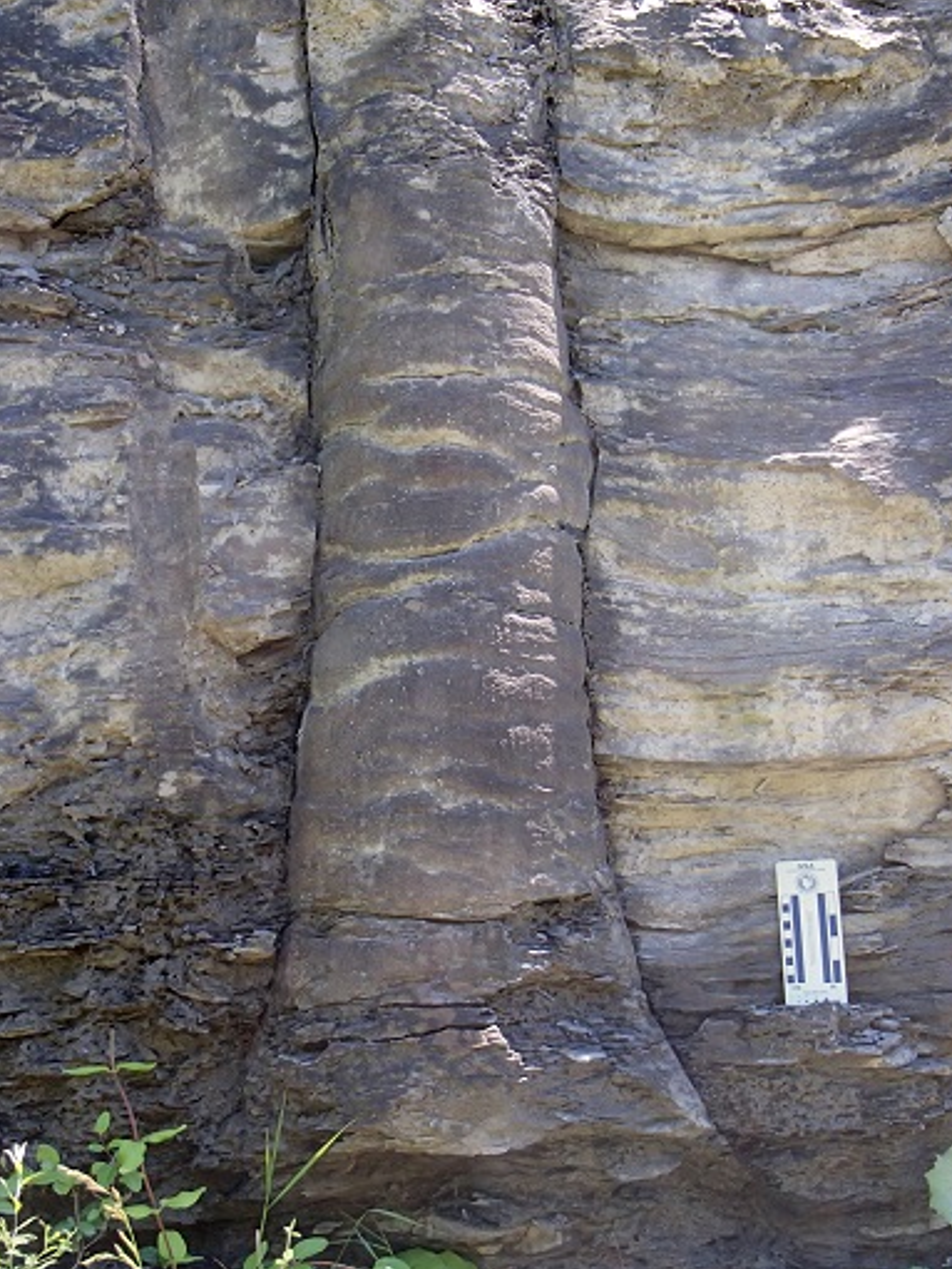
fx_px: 2345
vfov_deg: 30.2
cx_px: 497
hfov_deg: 22.9
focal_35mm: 64
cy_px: 682
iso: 125
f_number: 4.9
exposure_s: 1/100
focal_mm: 8.8
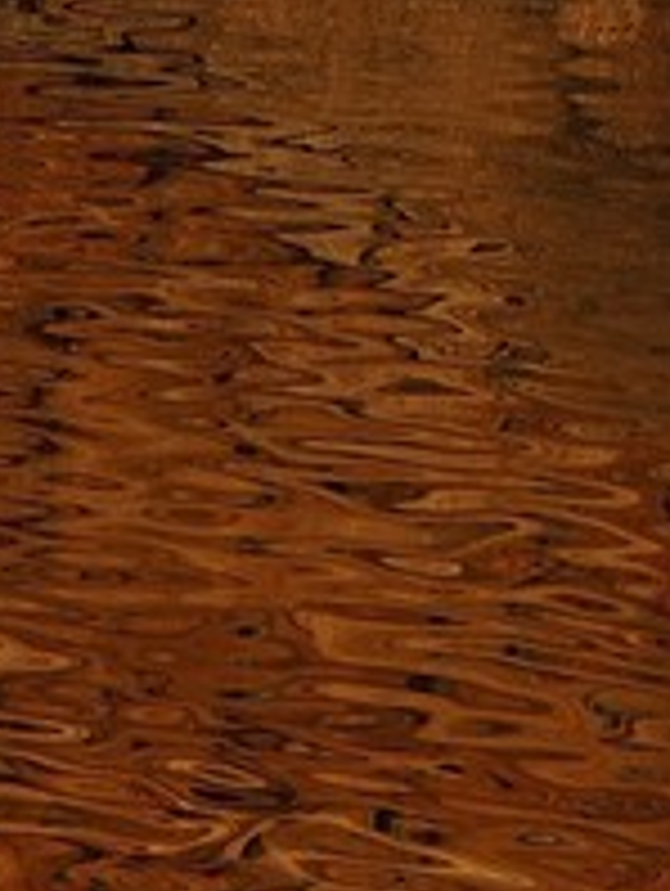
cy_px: -2538
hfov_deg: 3.8
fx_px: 9992
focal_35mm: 388
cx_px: 710
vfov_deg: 4.7
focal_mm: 50
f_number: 11
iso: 200
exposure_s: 1/160
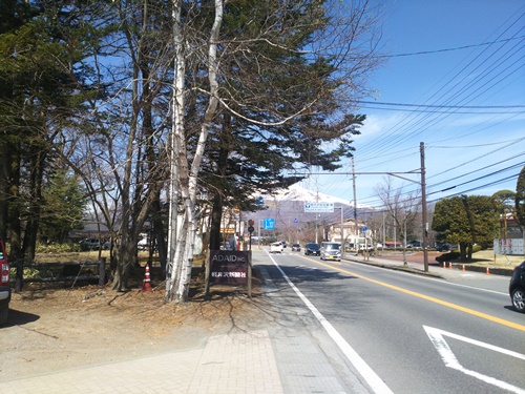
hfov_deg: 67.3
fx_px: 394
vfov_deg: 53.1
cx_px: 262
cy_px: 197
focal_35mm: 26
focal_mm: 4.2
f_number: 1.9
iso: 20
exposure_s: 1/916
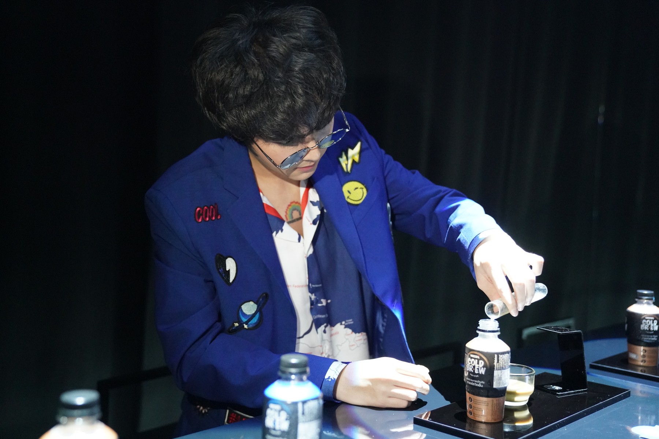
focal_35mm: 41
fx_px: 750
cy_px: 220
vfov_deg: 32.6
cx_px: 330
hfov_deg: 47.4
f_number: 2.8
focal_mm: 41
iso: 10000
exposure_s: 1/125
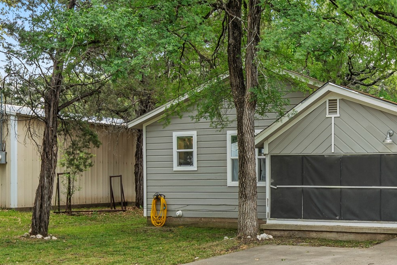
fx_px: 606
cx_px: 309
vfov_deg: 24.5
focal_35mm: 55
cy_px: 179
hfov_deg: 35.2
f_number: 9
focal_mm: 17
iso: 250
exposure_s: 1/15
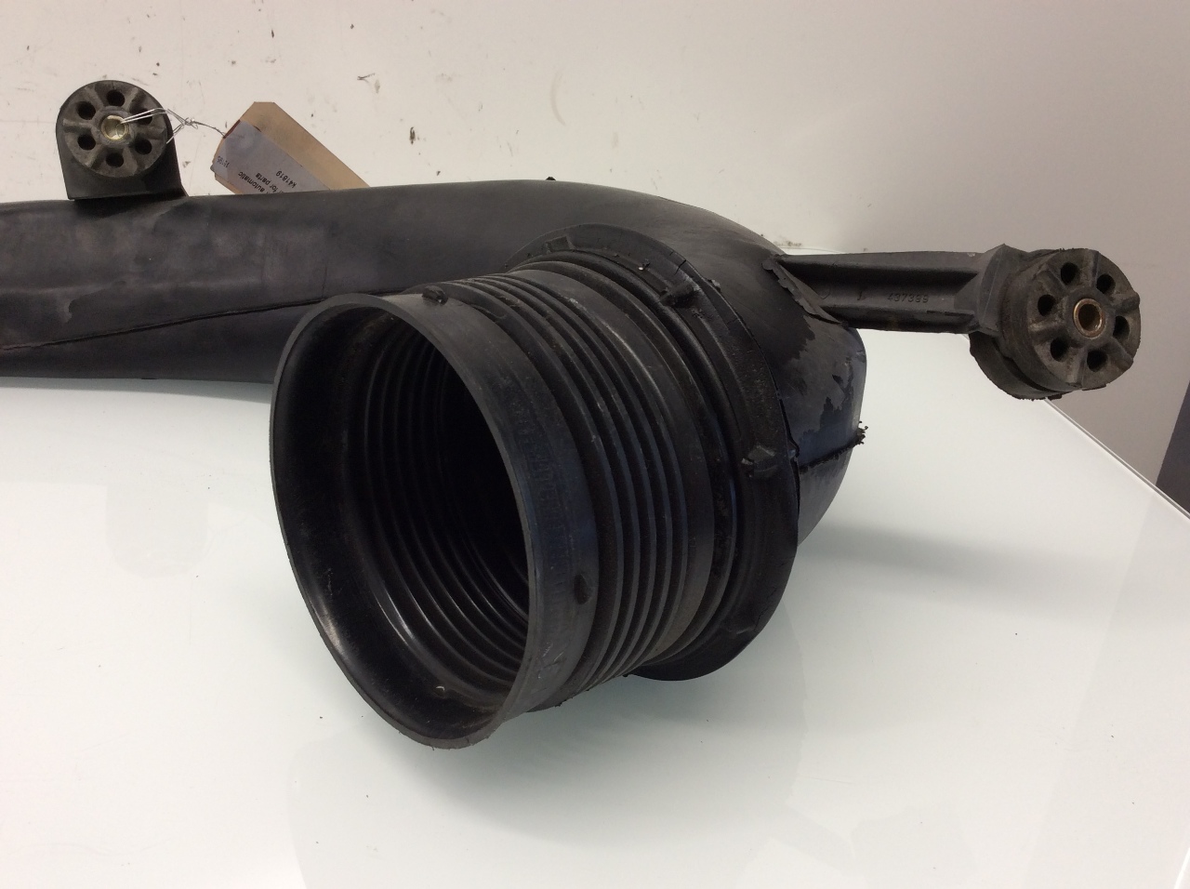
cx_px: 595
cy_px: 444
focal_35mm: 32
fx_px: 1098
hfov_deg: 56.9
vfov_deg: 44.1
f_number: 2.4
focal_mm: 3.3
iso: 32
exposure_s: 1/30
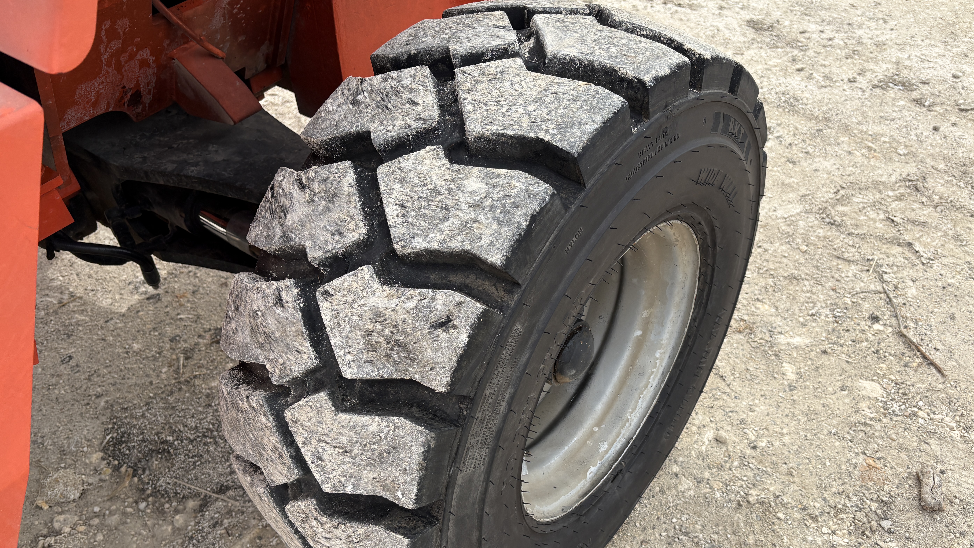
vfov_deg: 39.9
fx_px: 749
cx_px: 493
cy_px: 348
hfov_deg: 66.1
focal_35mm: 29
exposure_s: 1/1517
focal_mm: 5.96
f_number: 1.6
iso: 50
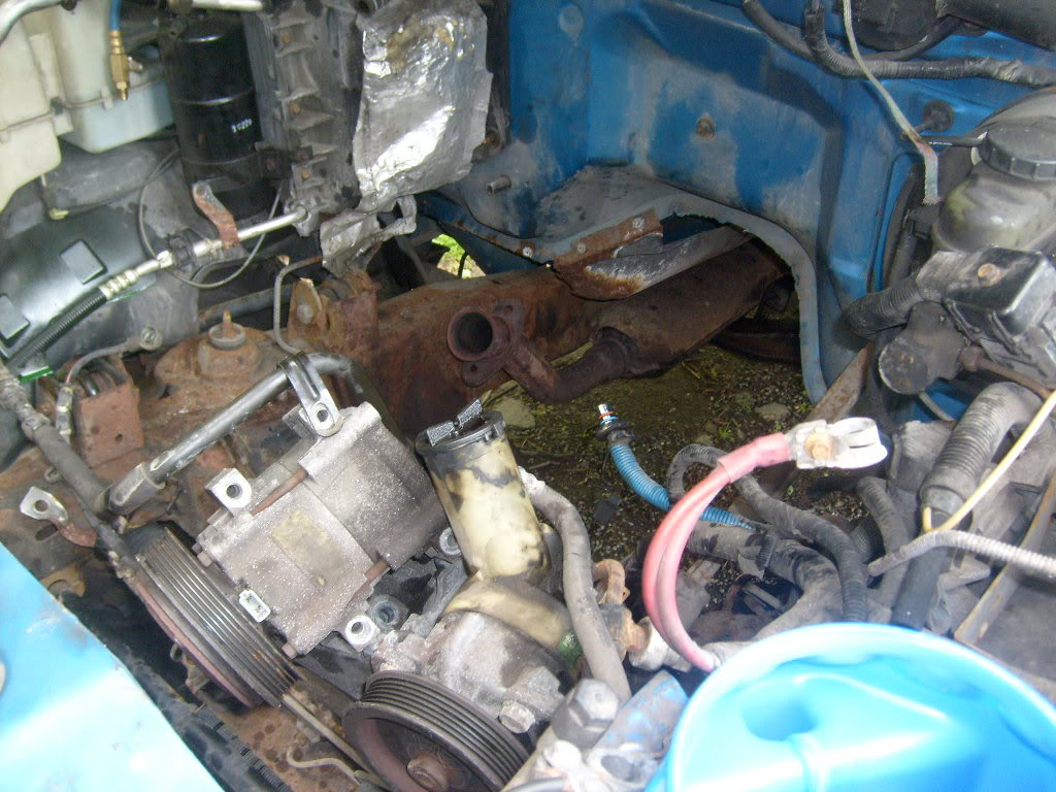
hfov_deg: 52.6
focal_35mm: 35
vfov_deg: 40.7
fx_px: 1068
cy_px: 396
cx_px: 528
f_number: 2.8
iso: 100
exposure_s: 1/45
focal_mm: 5.8
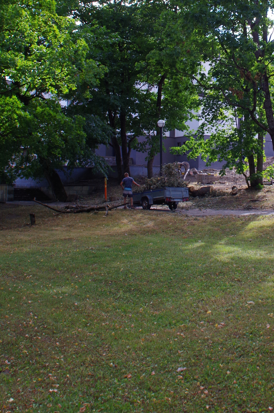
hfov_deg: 27.3
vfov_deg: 40.1
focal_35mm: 48
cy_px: 104
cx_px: 223
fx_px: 550
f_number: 11
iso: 400
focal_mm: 18
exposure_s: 1/100
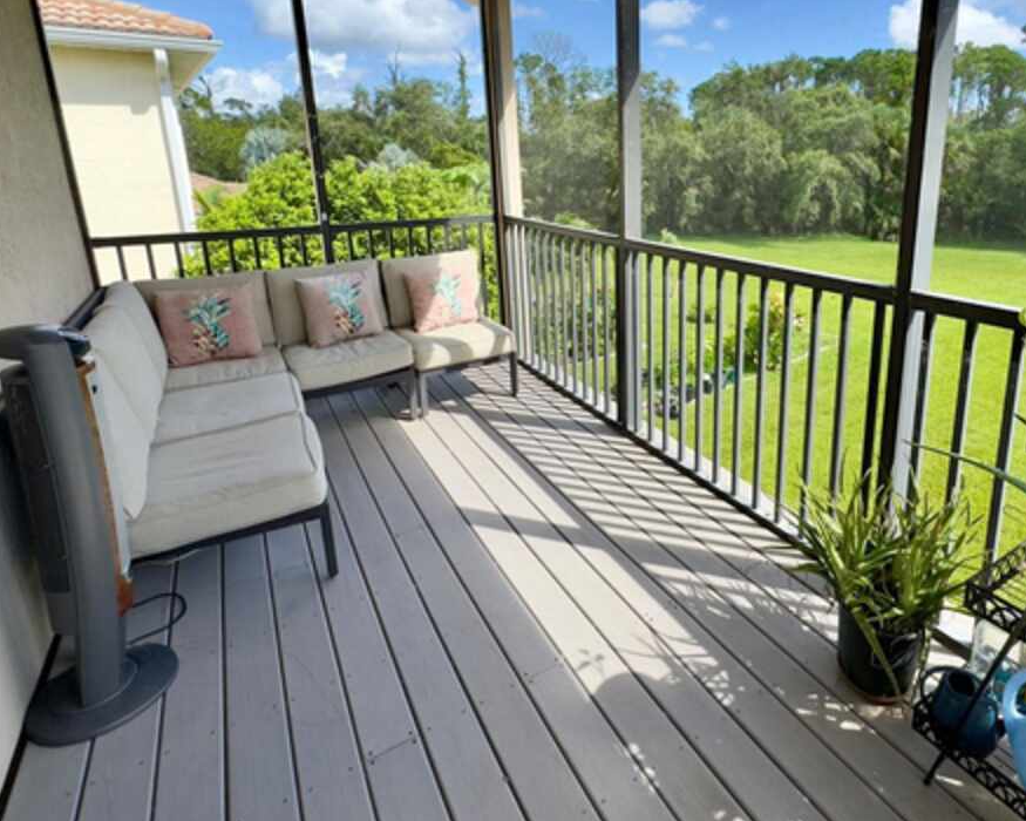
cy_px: 298
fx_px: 607
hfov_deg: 79.2
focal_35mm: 20
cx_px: 630
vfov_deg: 66.9
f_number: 2.2
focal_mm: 2.22
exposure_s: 1/409
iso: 40
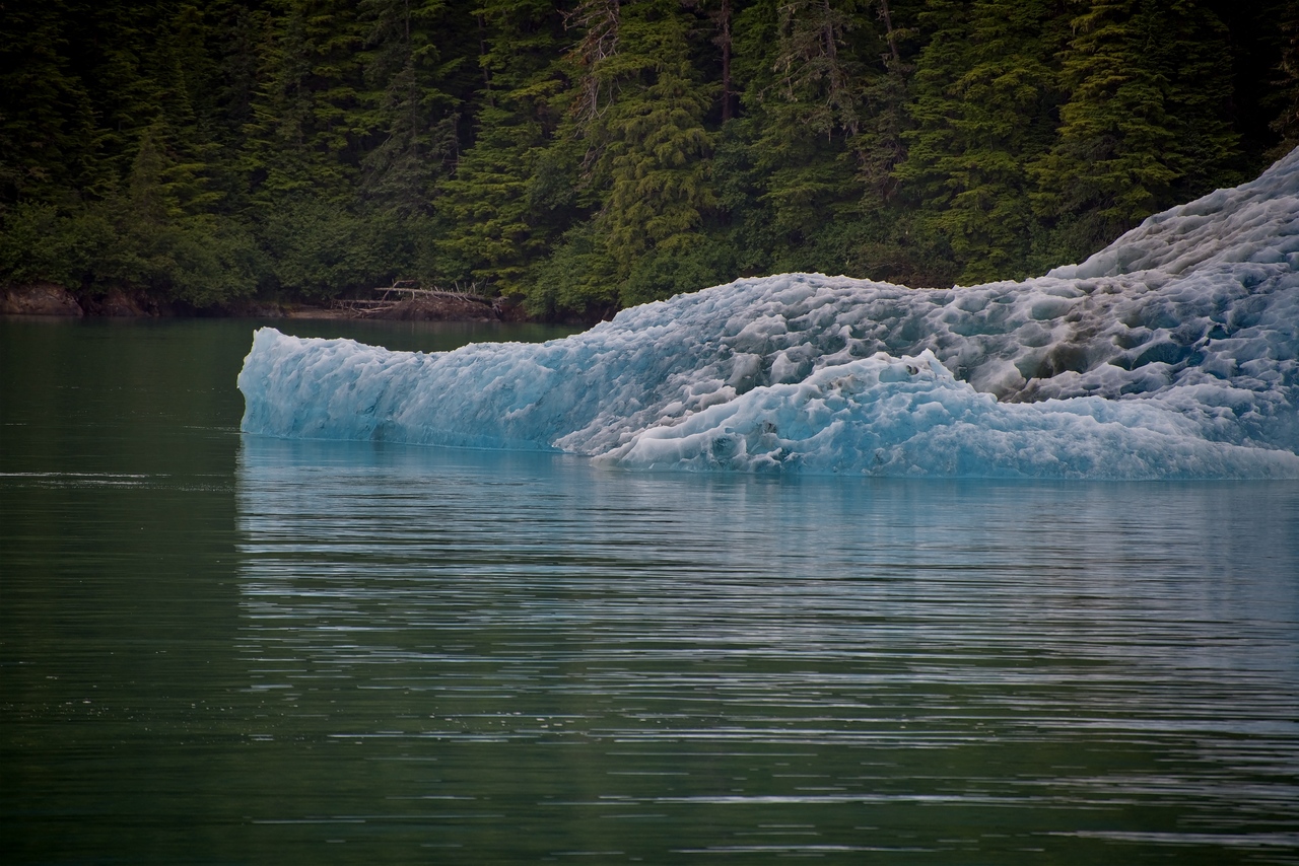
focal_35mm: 300
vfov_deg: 4.6
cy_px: 433
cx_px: 650
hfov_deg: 6.9
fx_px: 10827
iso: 250
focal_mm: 300
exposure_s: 1/640
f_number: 5.6
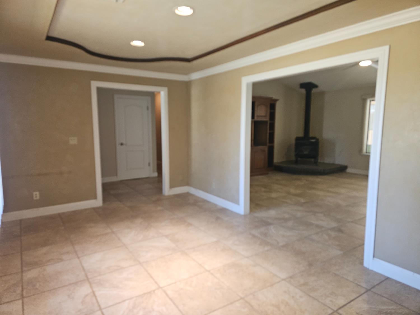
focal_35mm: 23
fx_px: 279
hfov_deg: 73.9
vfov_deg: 58.9
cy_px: 158
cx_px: 210
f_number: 1.7
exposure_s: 1/60
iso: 125
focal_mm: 6.3
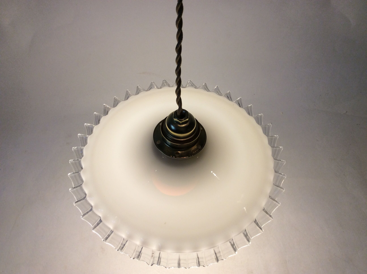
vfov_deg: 44.1
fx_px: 339
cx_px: 184
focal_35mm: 32
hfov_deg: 56.9
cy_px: 137
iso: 40
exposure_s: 1/100
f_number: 2.4
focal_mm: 3.3
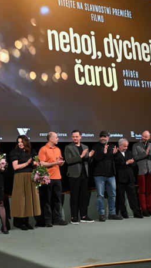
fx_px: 405
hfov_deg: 20.8
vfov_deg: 36.6
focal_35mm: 57
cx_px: 22
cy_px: 133
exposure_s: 1/250
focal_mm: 36
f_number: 2.8
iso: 5000
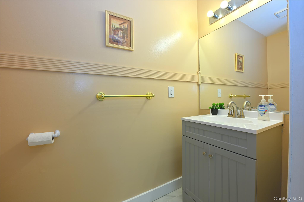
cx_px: 152
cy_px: 101
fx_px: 118
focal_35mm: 14
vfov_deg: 81.2
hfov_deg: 104.3
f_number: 11
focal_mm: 14
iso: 64
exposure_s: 1/6
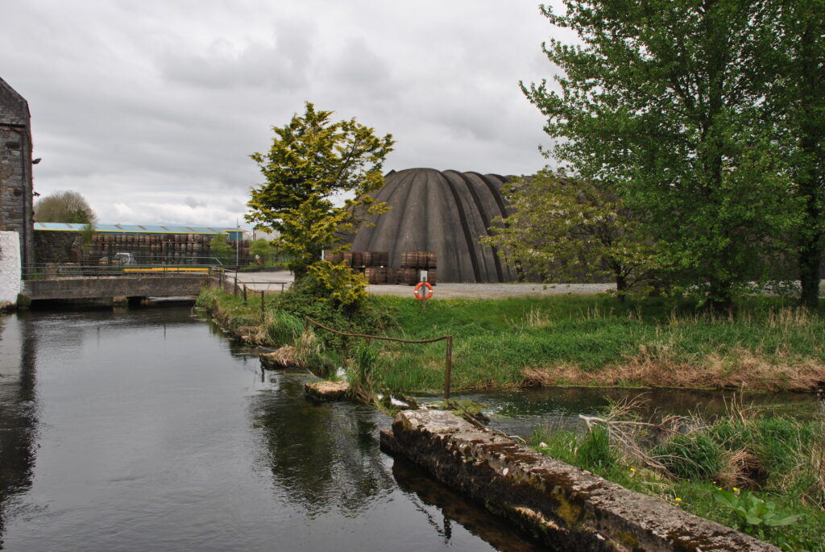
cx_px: 412
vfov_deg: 43.7
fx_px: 688
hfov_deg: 61.9
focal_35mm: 30
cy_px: 276
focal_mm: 20
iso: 100
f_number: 8
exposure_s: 1/200
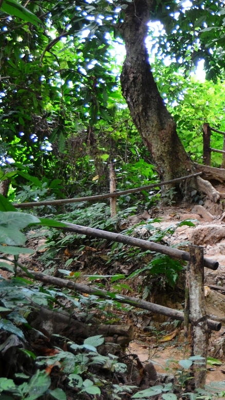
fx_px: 710
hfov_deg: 16.6
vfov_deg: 31.4
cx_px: 322
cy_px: 196
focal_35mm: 67
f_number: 3.8
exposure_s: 1/60
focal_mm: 24
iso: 400
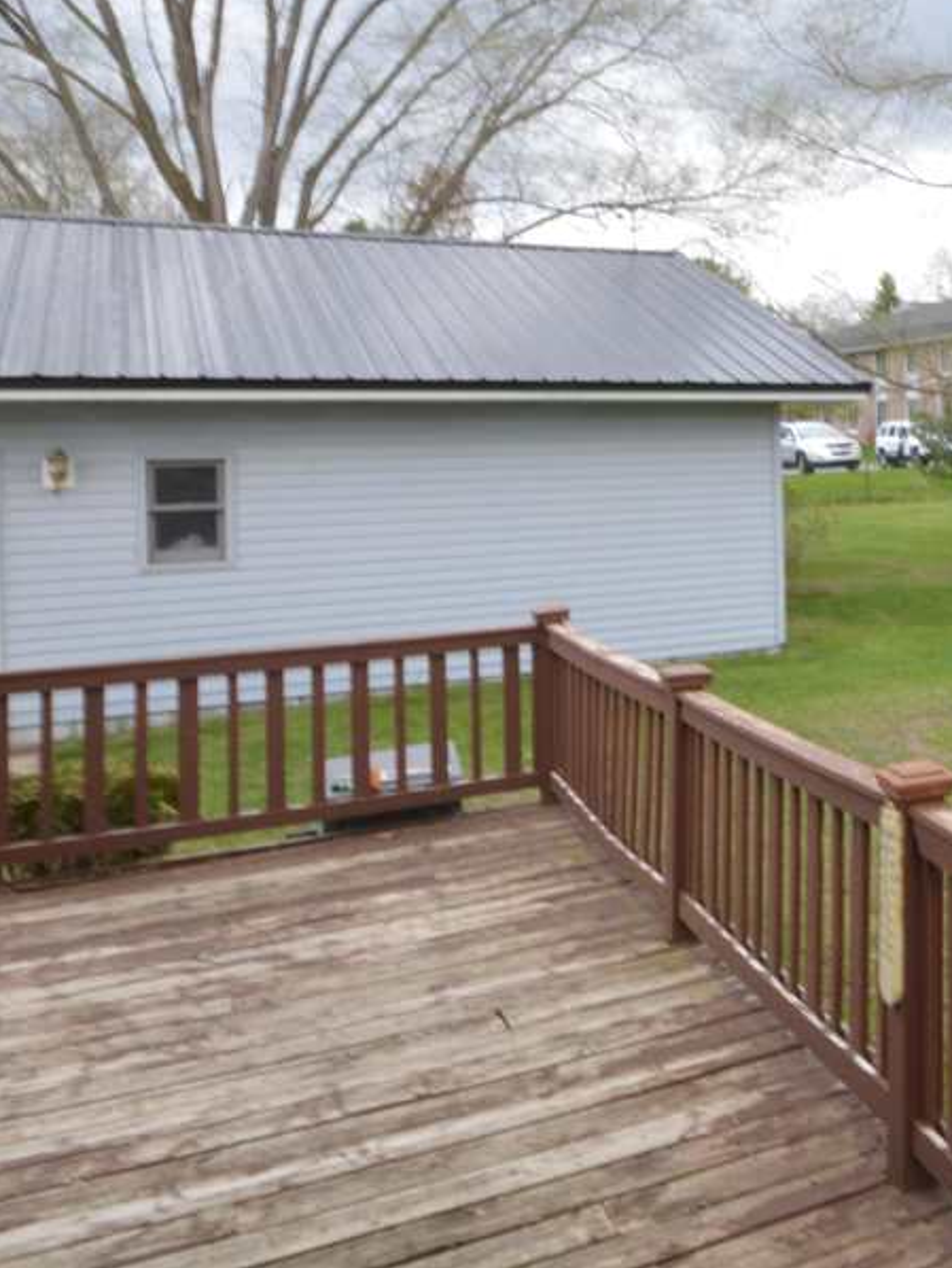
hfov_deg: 33.2
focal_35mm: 37
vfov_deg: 49.4
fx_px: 1356
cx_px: 1079
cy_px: 442
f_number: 25
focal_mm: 12
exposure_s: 1/8
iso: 100
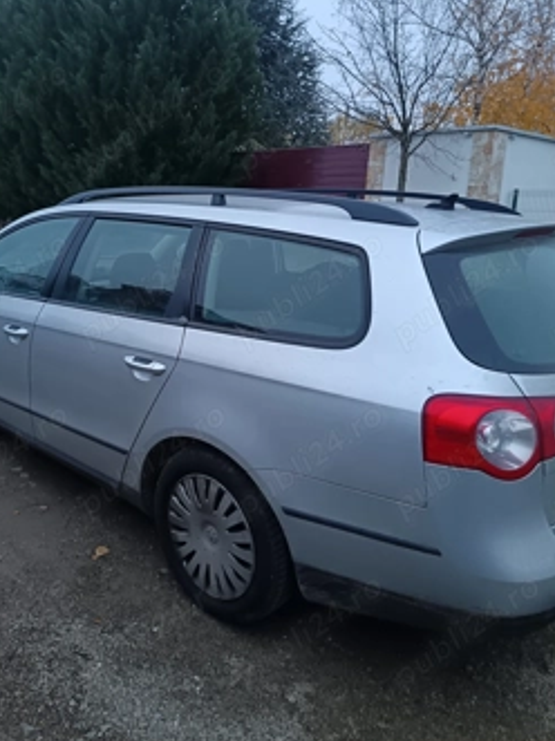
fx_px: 620
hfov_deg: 48.0
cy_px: 327
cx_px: 231
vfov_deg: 61.5
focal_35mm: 29
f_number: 1.75
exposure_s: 1/25
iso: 2302
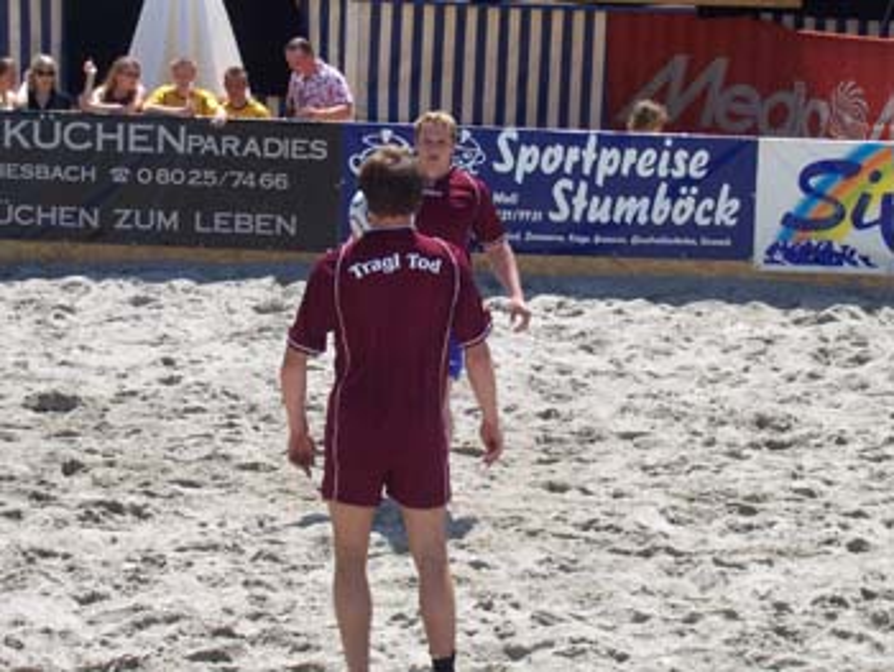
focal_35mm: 102
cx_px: 447
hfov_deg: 19.2
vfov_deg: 14.5
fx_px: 2636
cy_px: 336
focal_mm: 16.8
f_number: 9.5
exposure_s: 1/180
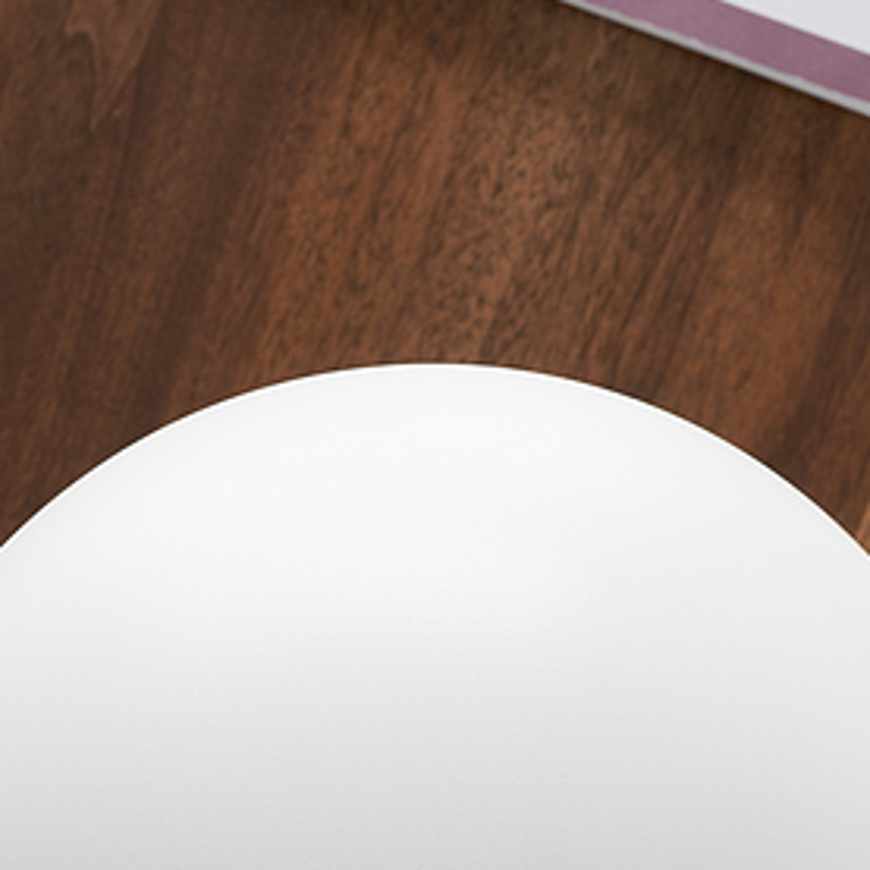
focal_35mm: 226
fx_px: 6426
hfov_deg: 7.7
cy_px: 561
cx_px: 383
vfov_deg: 7.7
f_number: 8
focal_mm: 85
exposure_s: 1/2
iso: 100
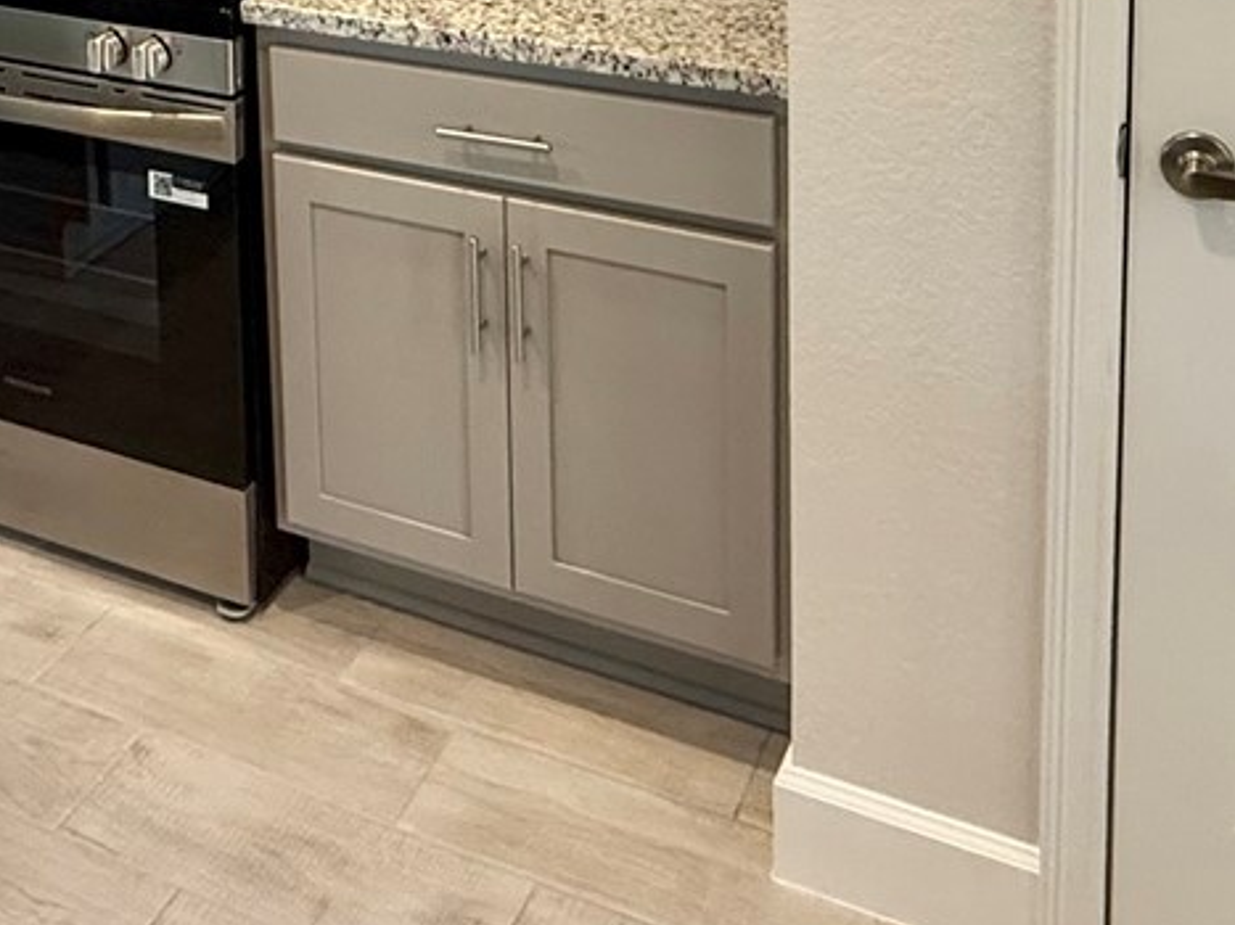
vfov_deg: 25.5
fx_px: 1712
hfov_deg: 39.2
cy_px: -314
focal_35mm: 48
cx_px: 420
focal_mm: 2.22
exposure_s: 1/60
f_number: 2.2
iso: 200
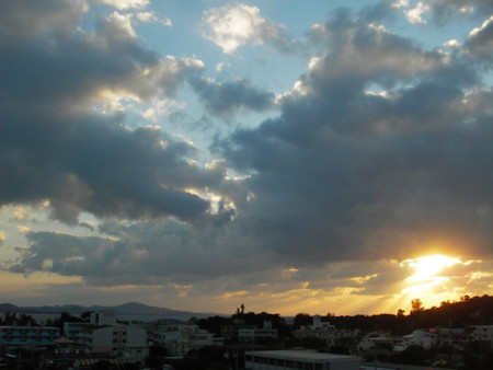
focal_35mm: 38
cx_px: 246
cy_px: 185
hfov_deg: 49.0
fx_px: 541
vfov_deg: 37.8
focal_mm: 6.3
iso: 50
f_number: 6.6
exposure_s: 1/80
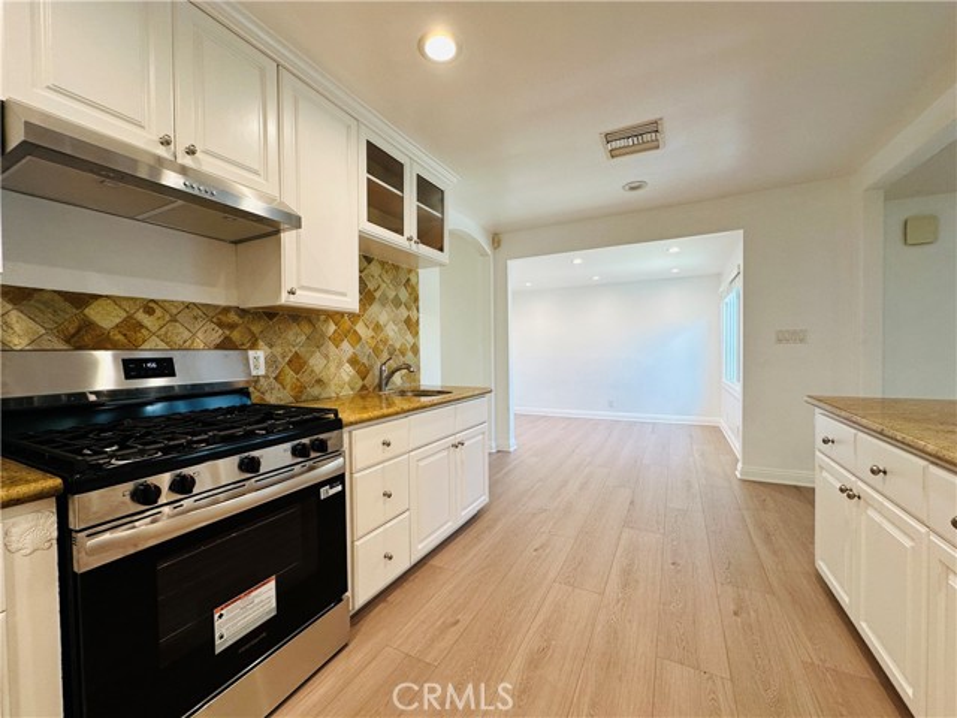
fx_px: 387
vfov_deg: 85.7
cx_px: 478
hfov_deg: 102.1
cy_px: 359
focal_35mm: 14
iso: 100
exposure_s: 1/120
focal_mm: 2.22
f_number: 2.2
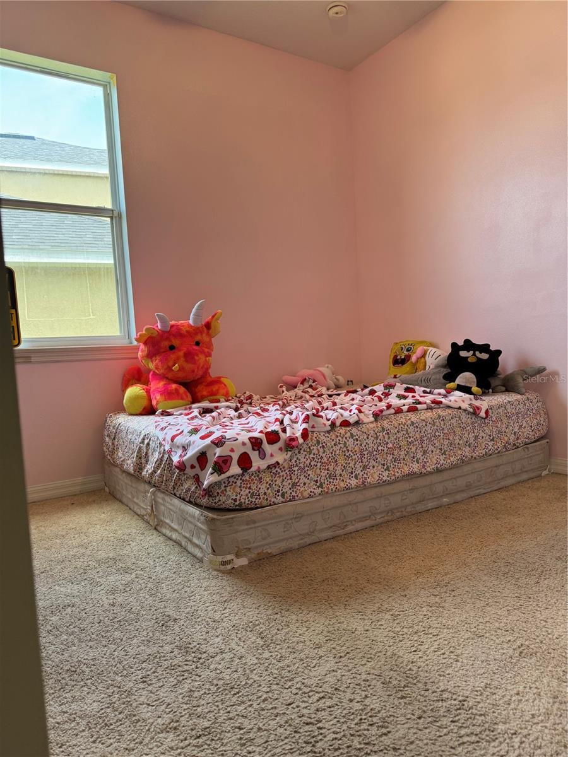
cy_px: 378
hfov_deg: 56.8
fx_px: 525
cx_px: 284
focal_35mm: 24
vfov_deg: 71.6
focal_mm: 6.76
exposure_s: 1/123
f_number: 1.78
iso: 100
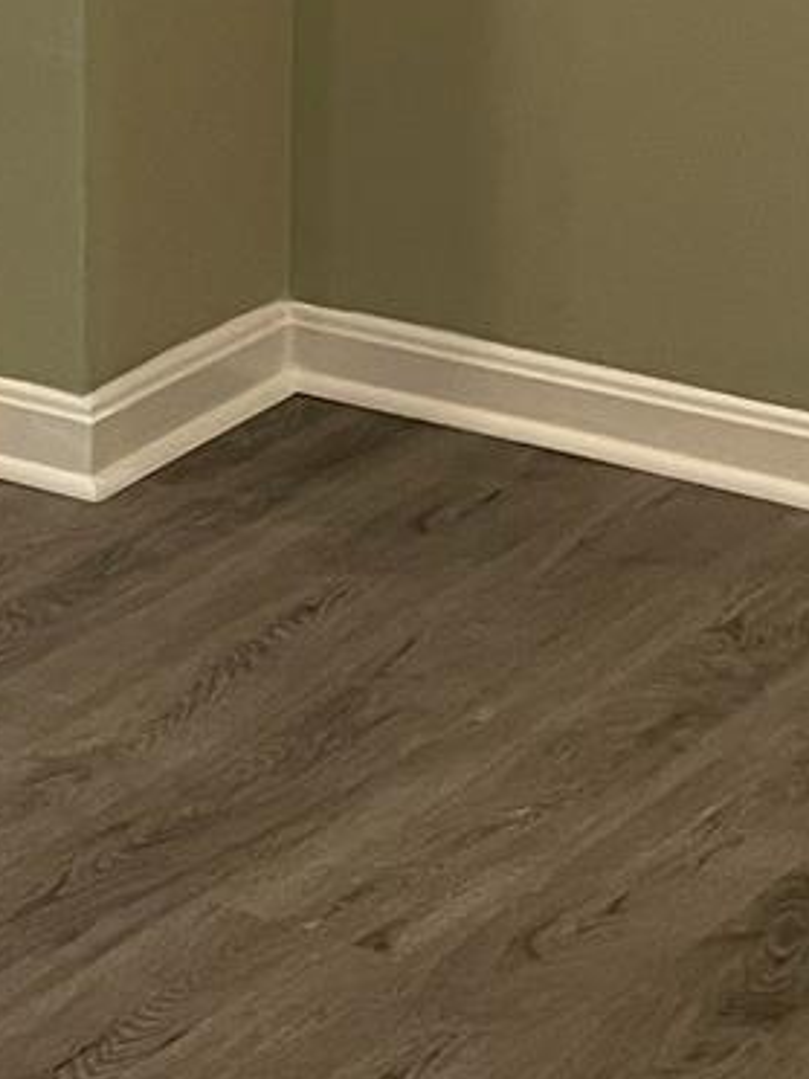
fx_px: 4456
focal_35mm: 143
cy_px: -679
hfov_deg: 9.2
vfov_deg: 12.9
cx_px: -1180
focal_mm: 4.2
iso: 80
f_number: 1.6
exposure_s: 1/60
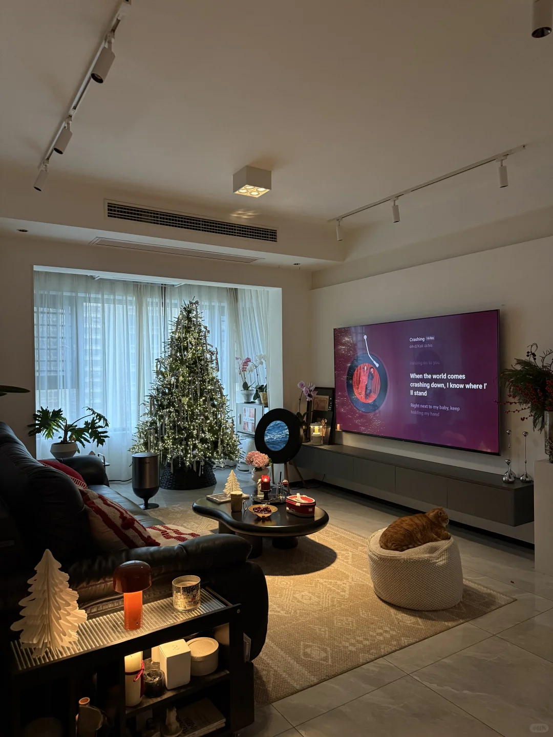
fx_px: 511
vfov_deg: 71.6
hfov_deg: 56.8
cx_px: 276
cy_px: 368
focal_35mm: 24
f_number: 1.78
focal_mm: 6.76
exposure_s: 1/57
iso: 320
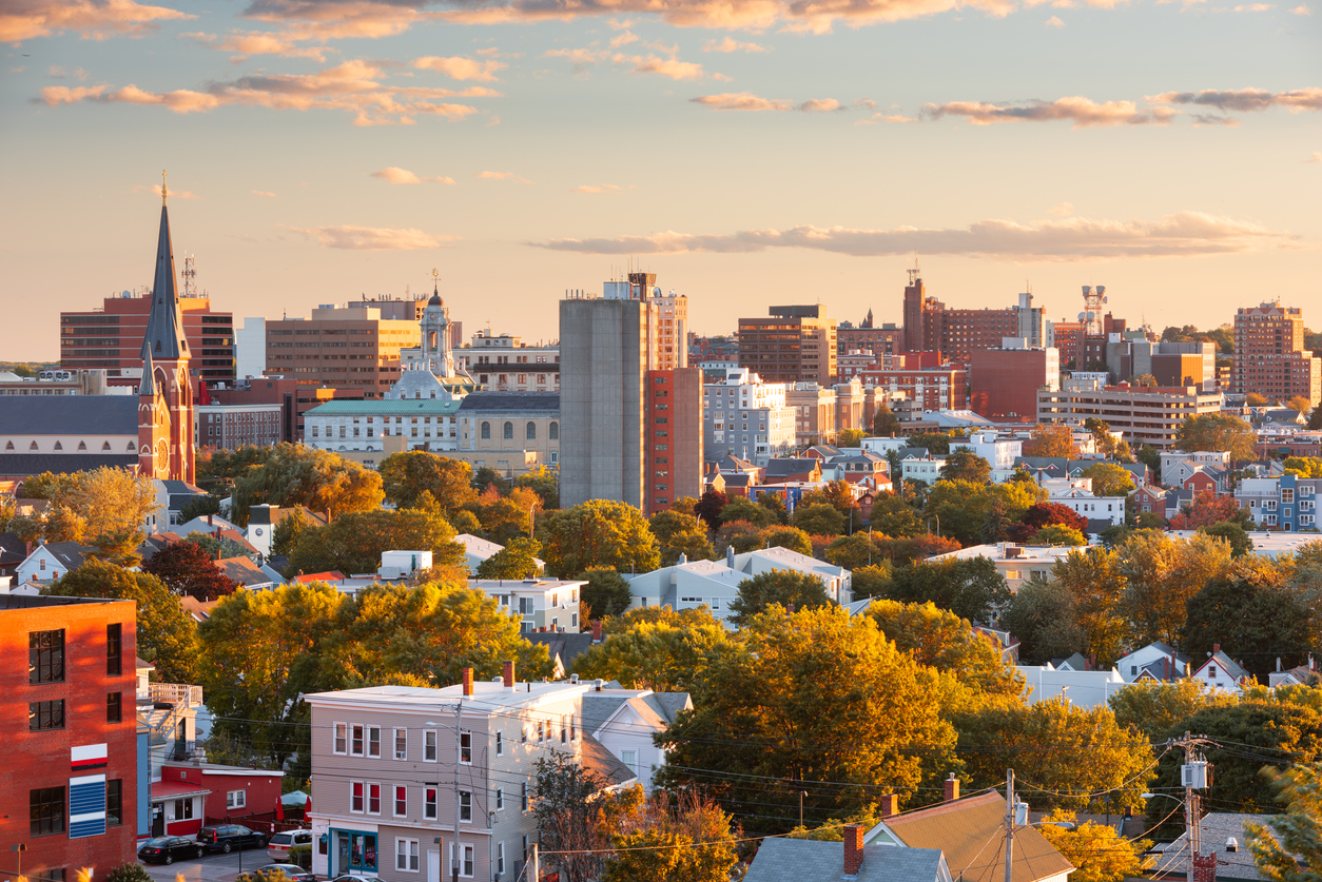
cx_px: 661
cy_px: 441
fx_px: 3747
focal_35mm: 102
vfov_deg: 13.4
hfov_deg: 20.0
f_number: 11
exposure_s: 1/1.67
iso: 64
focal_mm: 102
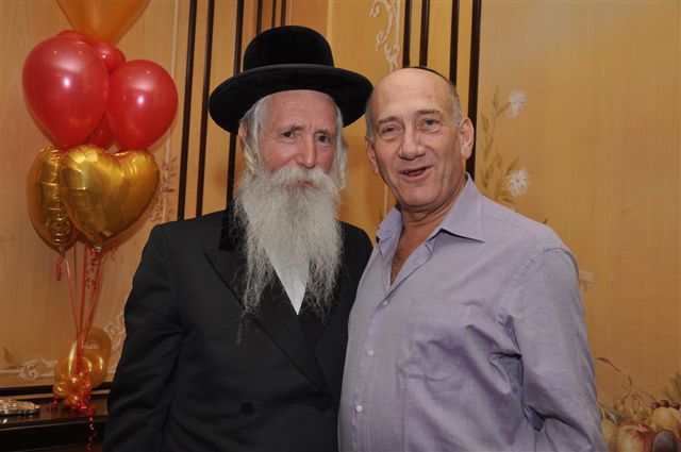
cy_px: 226
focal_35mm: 39
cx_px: 340
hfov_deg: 49.6
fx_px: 737
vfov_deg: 34.1
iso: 400
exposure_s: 1/60
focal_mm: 26
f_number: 5.6
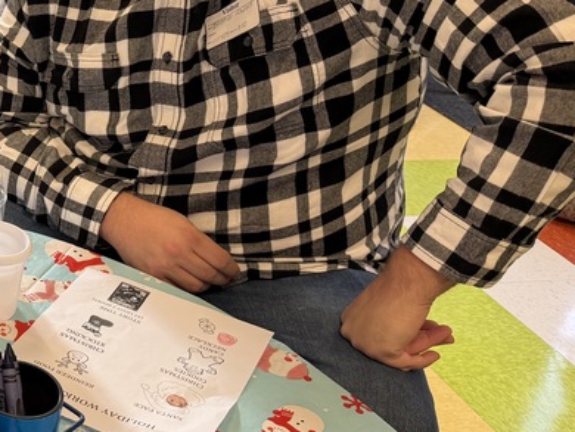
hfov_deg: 27.0
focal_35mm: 63
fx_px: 1047
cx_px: -124
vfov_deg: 23.0
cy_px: 94
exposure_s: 1/121
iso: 80
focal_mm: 6.76
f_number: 1.78
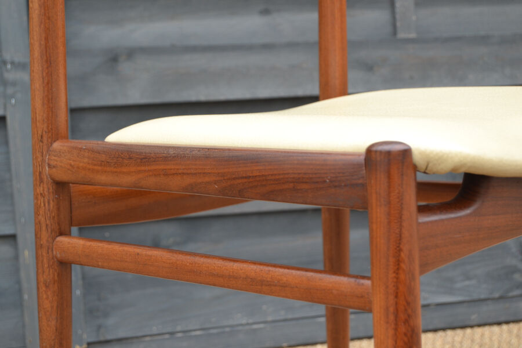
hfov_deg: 24.6
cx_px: 261
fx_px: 1196
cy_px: 174
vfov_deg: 16.6
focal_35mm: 82
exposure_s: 1/125
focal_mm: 55
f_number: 5.6
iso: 250
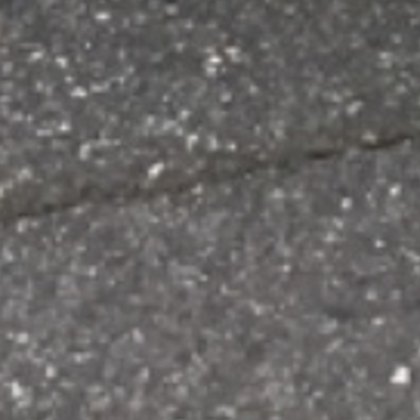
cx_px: 531
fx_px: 3528
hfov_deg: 6.8
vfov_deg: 6.0
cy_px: -1047
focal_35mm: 257
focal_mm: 3.3
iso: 25
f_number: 2.4
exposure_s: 1/256
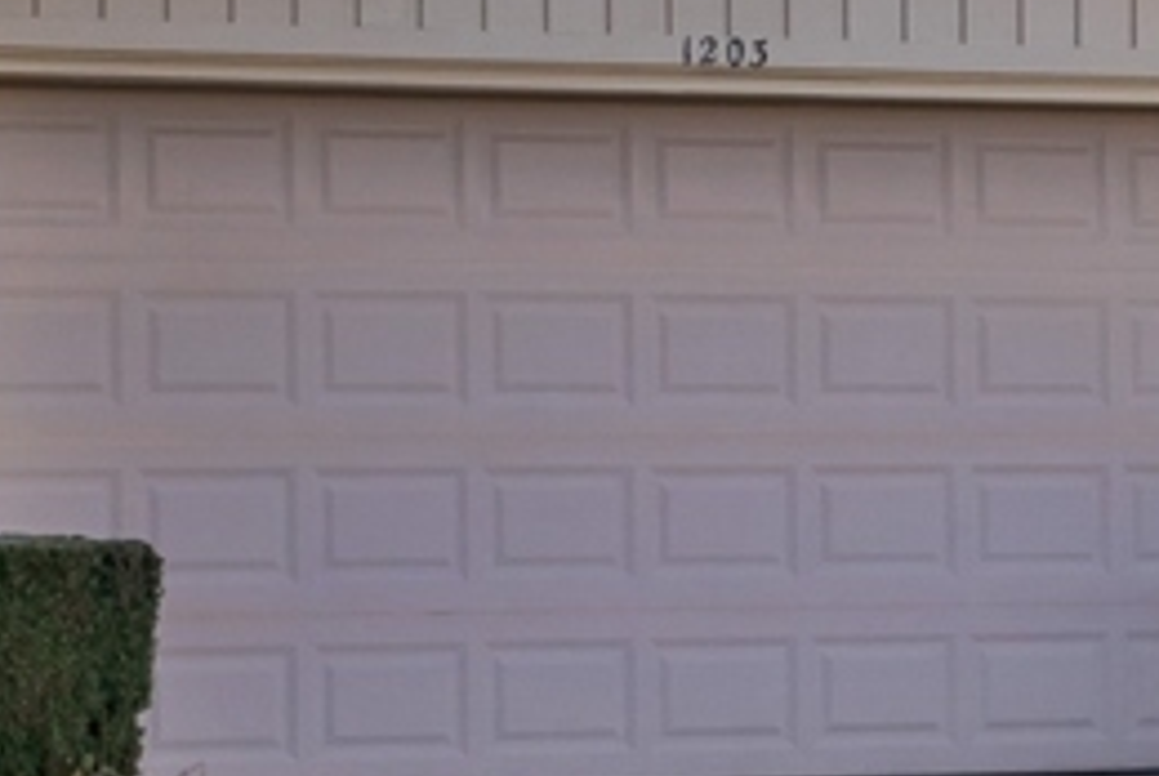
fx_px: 3610
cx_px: -1212
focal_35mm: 112
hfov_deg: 14.7
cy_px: 27
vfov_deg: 12.1
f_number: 9
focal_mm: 18
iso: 200
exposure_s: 1/400
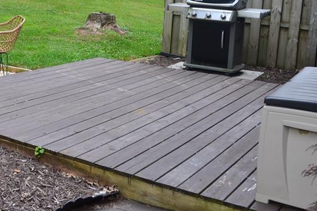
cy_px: 51
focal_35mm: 60
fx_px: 528
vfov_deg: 22.4
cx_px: 63
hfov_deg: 32.5
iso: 400
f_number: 8
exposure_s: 1/60
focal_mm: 22
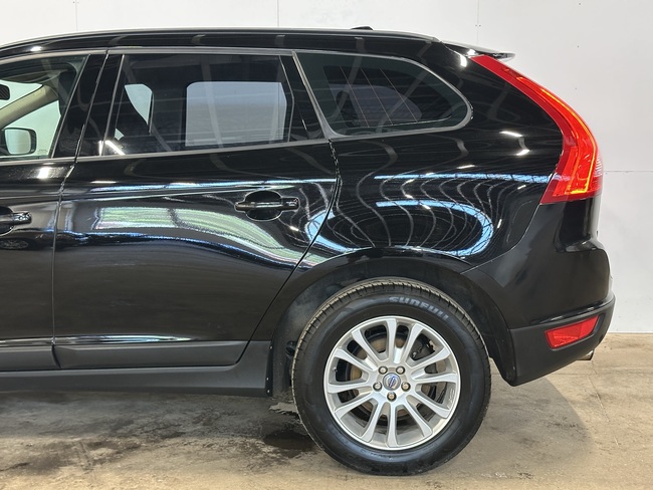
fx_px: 906
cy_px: 245
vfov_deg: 30.3
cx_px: 326
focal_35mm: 48
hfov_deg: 39.6
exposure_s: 1/33
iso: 400
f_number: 1.78
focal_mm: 6.86
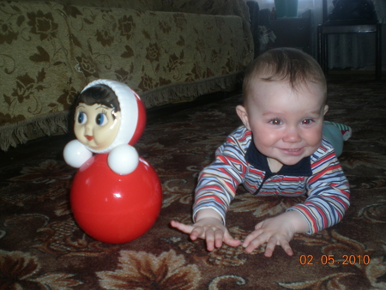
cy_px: 145
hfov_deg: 49.0
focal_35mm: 38
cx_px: 193
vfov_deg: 37.8
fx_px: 424
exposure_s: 1/60
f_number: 3.1
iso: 50
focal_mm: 6.3
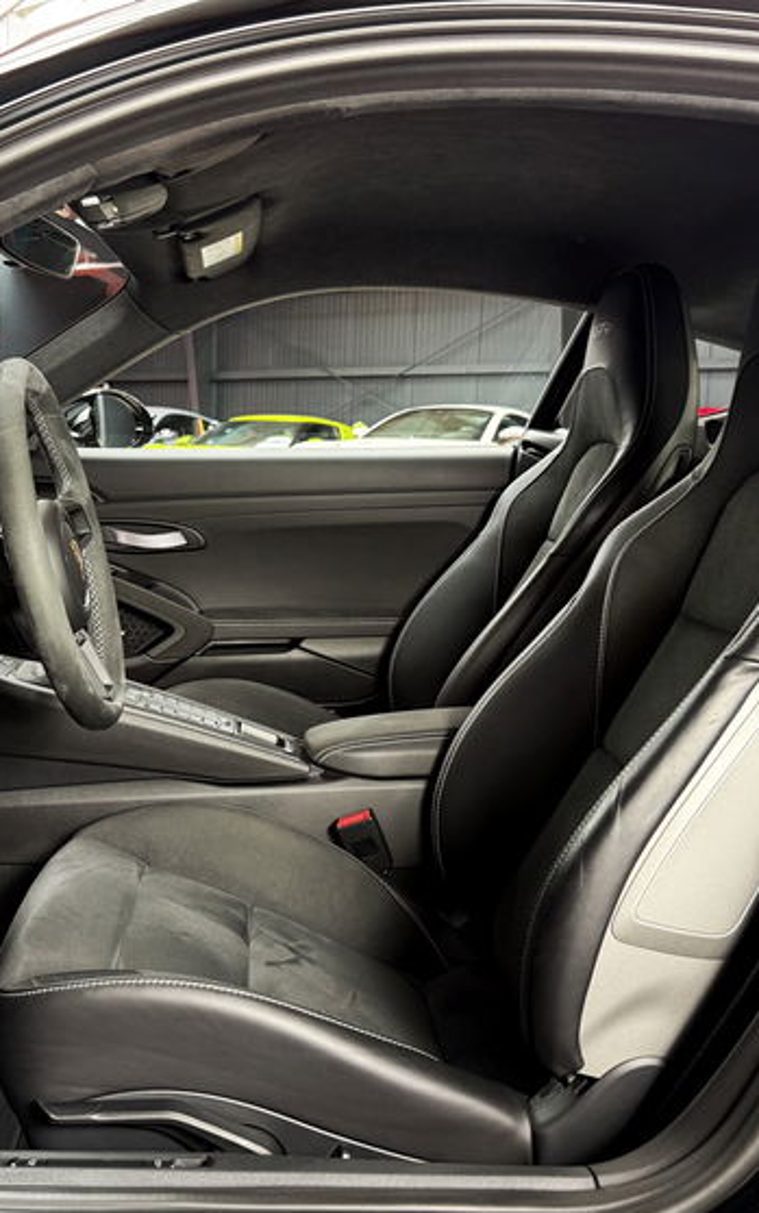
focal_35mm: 35
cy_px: 591
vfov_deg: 55.3
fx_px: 1158
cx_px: 257
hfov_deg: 36.0
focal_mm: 6.76
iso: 250
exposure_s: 1/50
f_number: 1.78
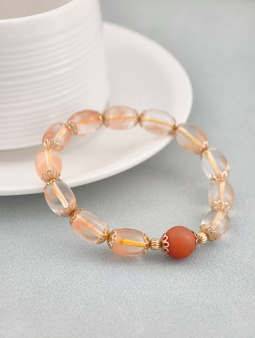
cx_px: 128
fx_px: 833
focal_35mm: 85
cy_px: 169
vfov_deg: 23.0
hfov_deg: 17.4
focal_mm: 22.48
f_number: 2.67
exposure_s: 1/160
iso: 125
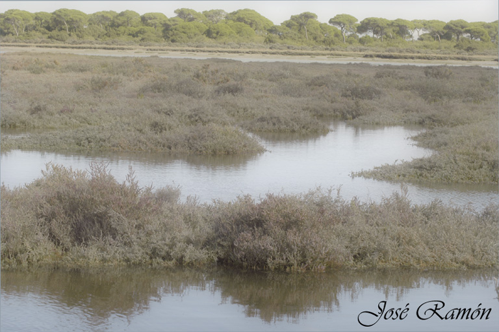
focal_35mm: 105
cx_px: 250
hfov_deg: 19.5
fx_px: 1454
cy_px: 166
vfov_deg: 13.0
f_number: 20
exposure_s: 1/60
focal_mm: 70
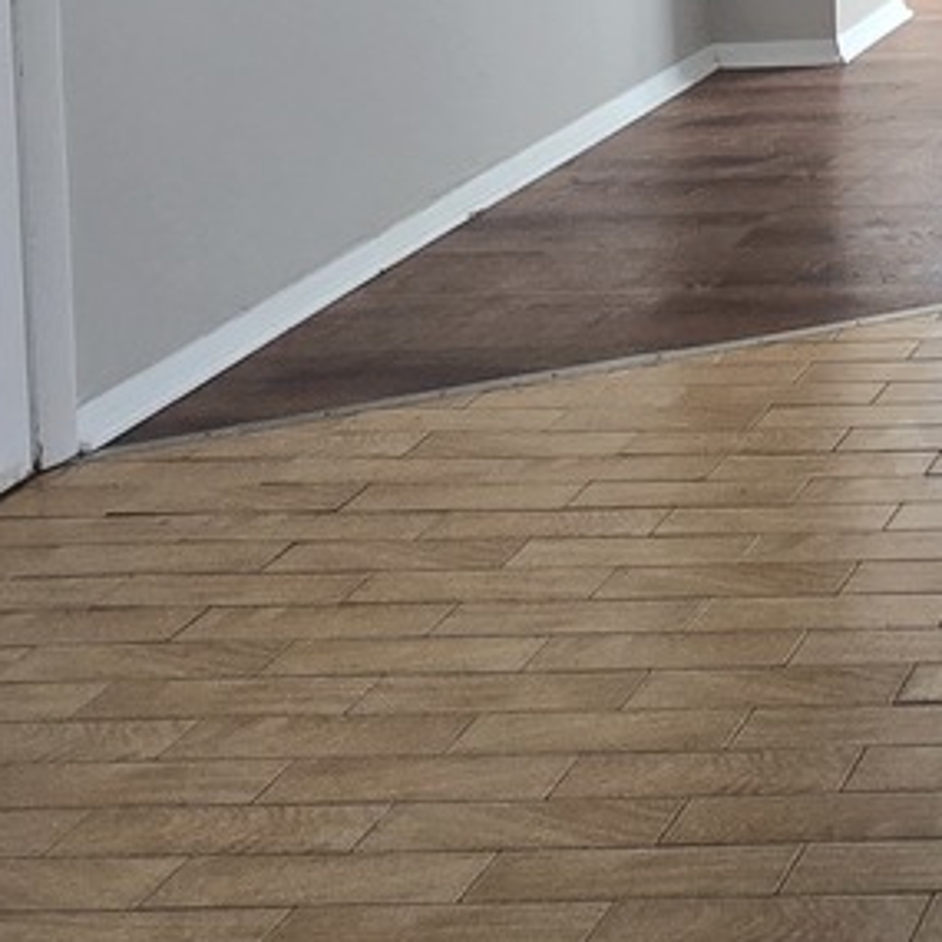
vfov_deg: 24.4
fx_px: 1786
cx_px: 1636
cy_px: -387
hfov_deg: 21.3
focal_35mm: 58
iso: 80
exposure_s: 1/60
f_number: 2.2
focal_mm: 2.2
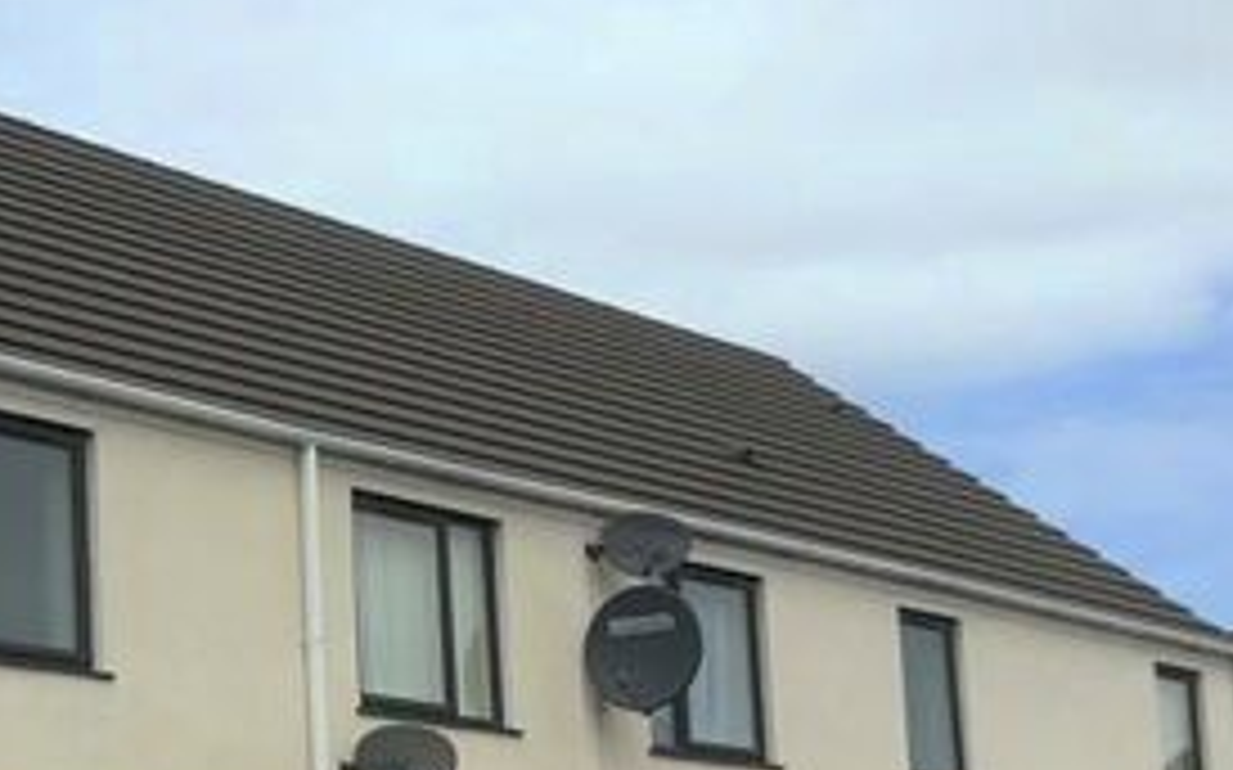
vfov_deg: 15.3
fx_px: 2822
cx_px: -198
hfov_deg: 22.9
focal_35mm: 84
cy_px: 714
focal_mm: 3.3
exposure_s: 1/1942
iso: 25
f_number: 2.4
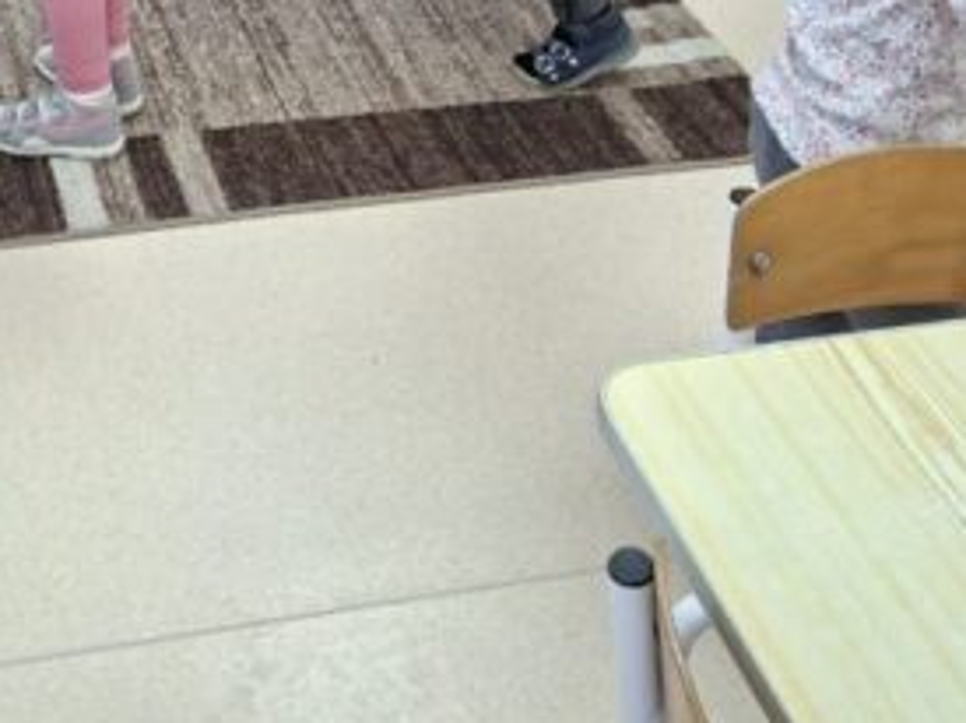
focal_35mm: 67
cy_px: -323
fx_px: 1869
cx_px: 165
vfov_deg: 19.4
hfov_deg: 28.2
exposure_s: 1/100
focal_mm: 5.54
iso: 250
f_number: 1.8
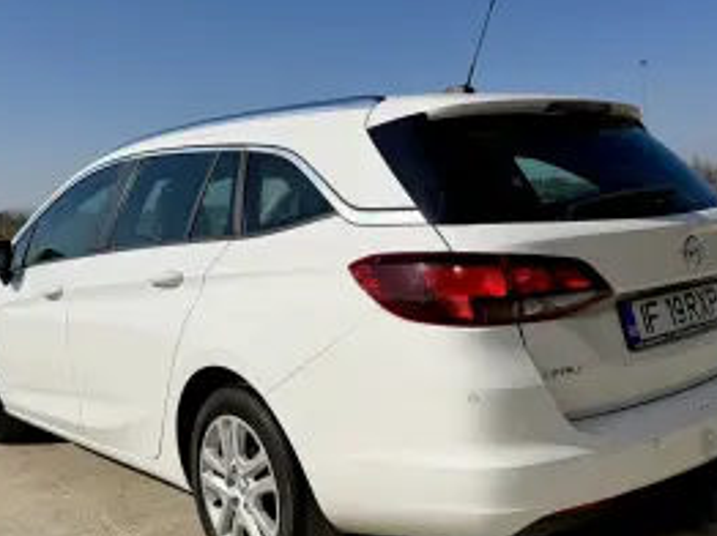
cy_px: 298
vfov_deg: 42.8
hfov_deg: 55.4
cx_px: 369
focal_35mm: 33
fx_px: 683
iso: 80
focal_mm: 6.76
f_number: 1.78
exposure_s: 1/14286
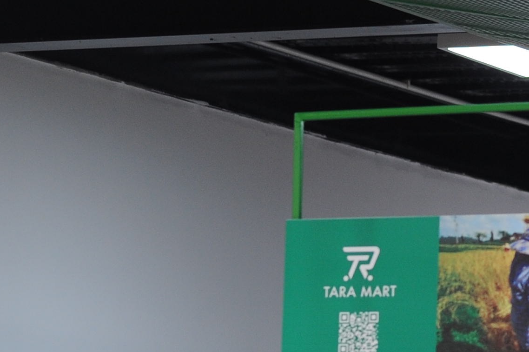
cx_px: -304
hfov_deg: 6.4
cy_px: 469
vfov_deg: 4.3
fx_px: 4669
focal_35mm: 318
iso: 800
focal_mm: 85
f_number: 4.5
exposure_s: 1/160
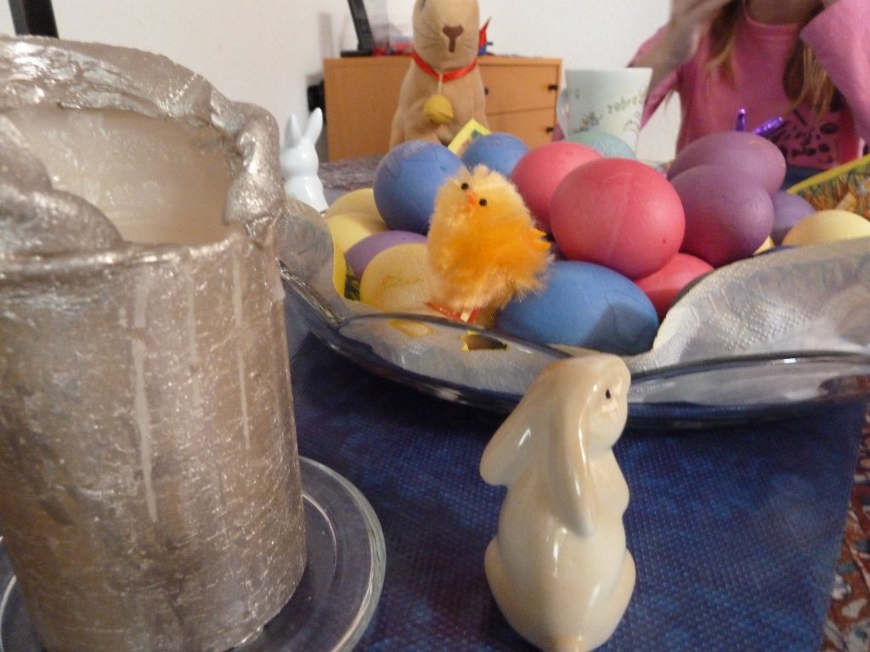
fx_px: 628
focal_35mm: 25
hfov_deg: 69.4
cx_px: 435
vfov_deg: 54.9
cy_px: 326
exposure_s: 1/13
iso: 800
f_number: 3.3
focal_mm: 4.1
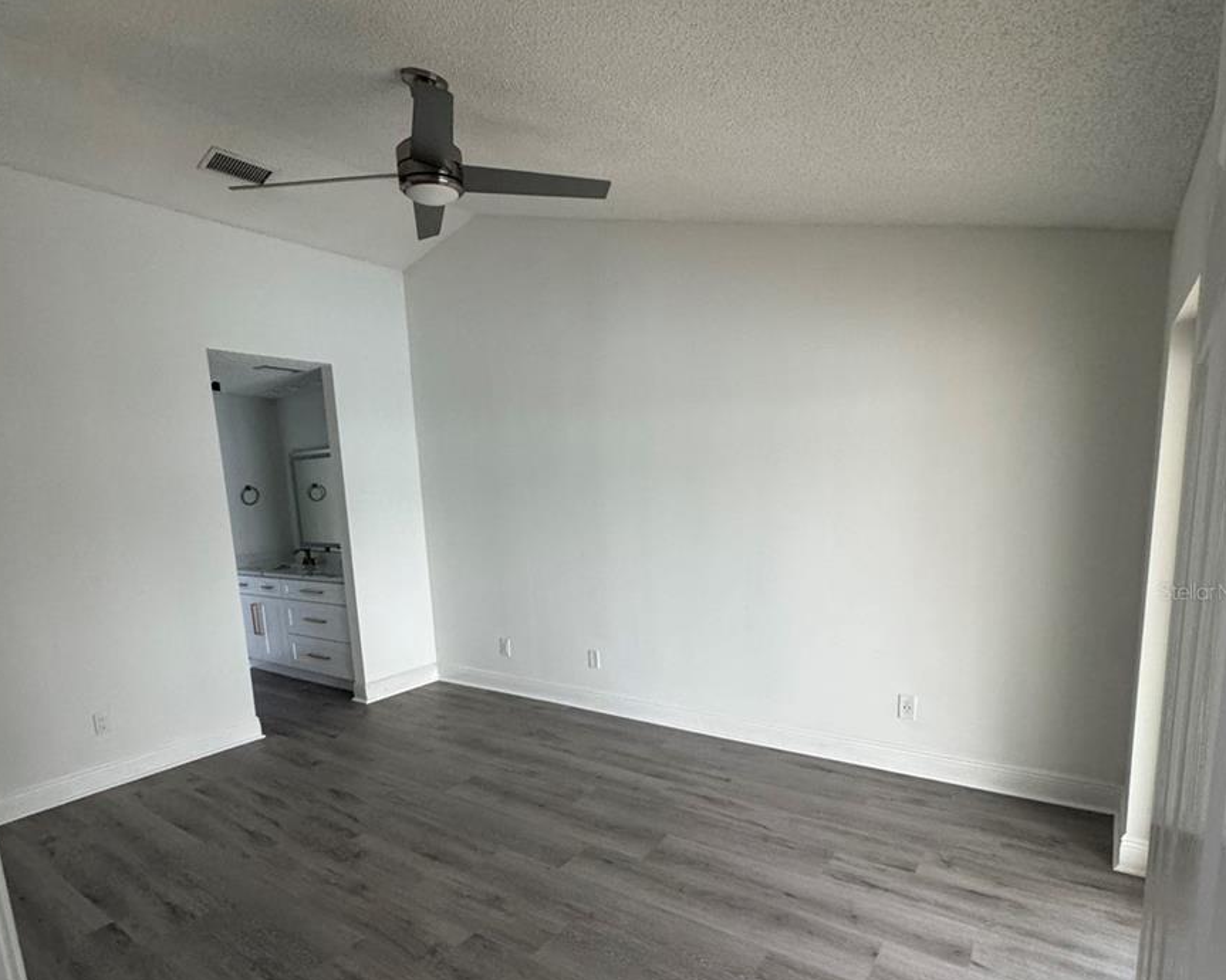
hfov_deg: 83.3
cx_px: 621
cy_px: 591
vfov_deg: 70.1
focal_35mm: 19
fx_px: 689
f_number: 2.2
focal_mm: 2.22
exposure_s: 1/60
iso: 400
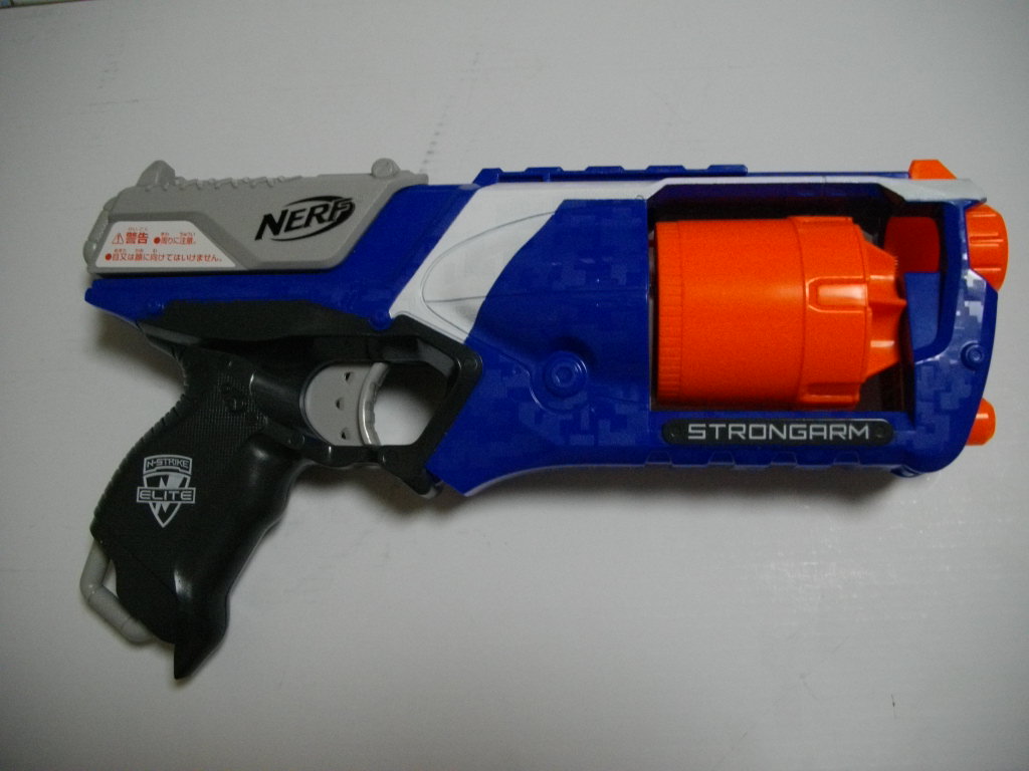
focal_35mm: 31
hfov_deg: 58.4
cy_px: 386
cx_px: 514
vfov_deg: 45.4
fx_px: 922
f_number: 2.9
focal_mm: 5.7
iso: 286
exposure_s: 1/50
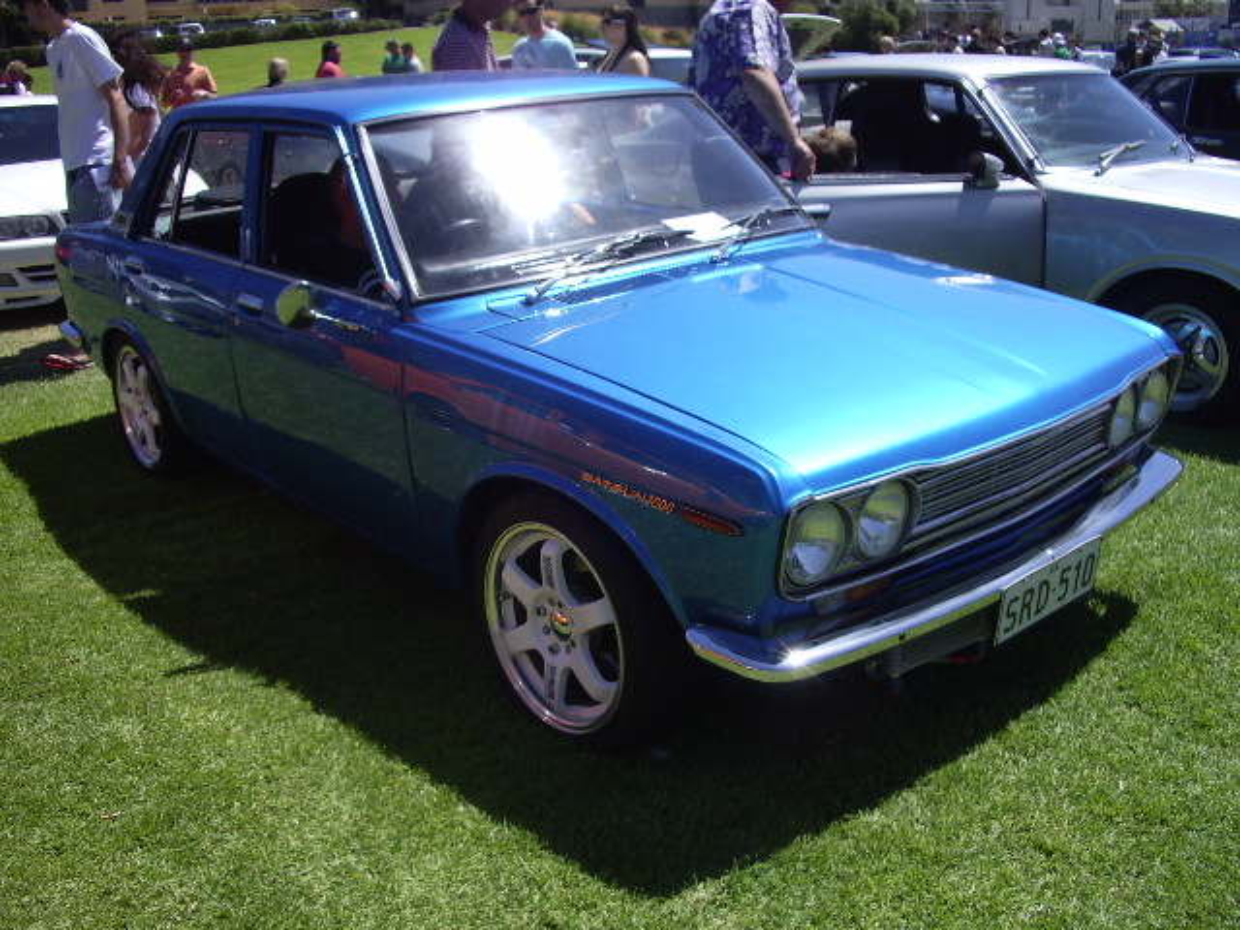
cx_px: 620
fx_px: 1254
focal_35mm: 35
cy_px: 465
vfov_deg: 40.7
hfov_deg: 52.6
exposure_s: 1/640
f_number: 4.3
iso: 80
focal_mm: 5.8
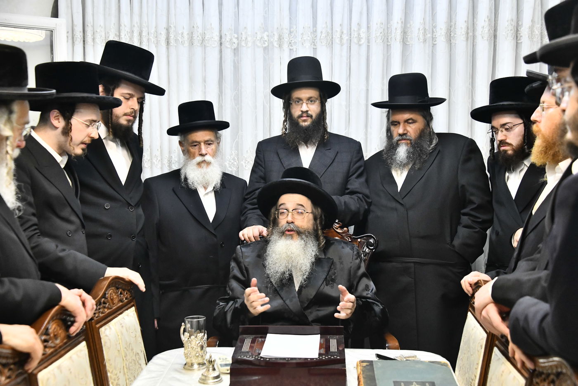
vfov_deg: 24.2
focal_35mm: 56
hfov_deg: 35.6
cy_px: 193
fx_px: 899
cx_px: 289
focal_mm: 56
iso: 3200
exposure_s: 1/125
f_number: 5.6
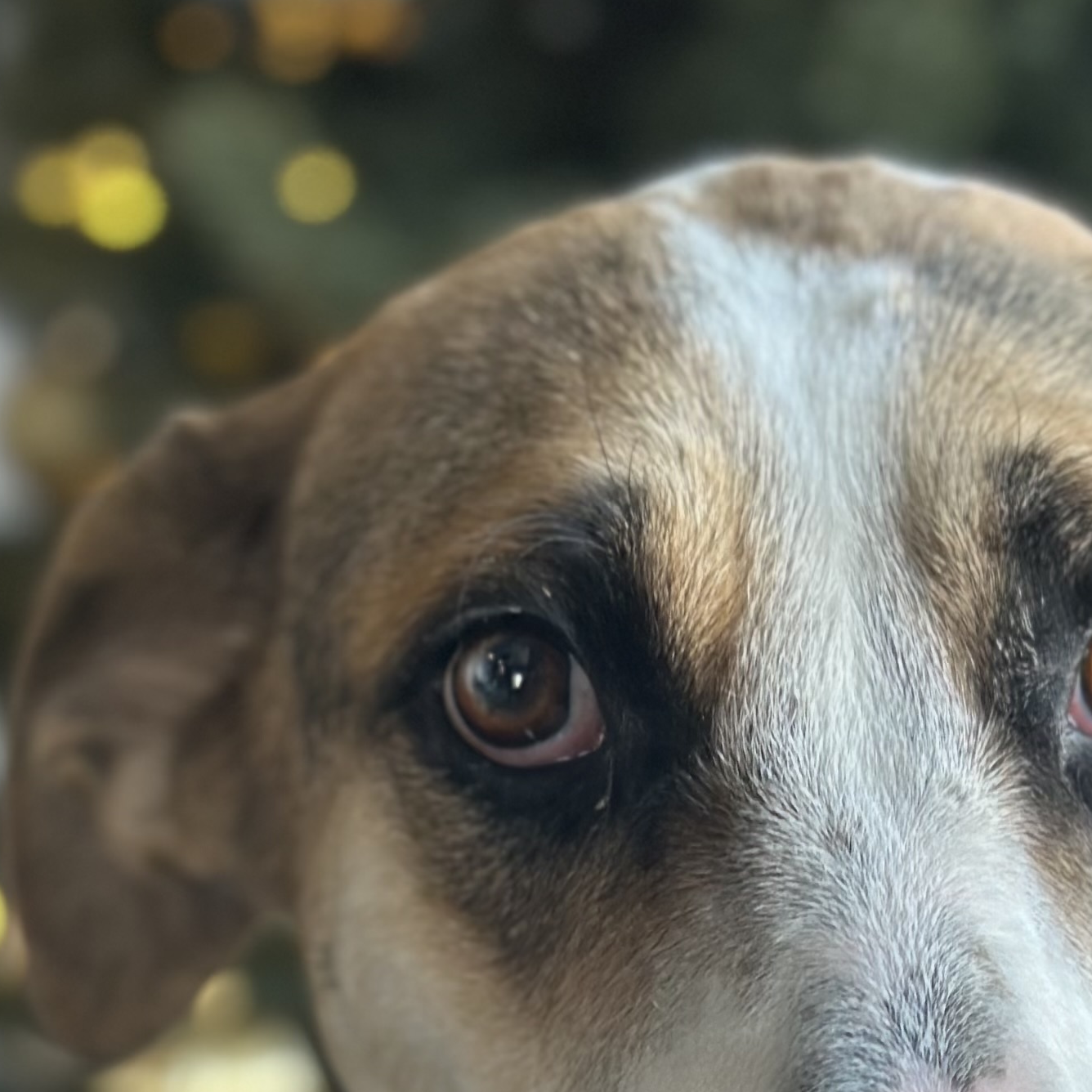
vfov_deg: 13.3
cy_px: 1317
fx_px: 4568
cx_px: 534
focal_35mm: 128
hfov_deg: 13.6
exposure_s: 1/156
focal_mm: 6.86
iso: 80
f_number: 1.78
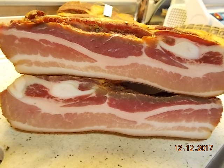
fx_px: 194
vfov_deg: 46.8
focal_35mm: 30
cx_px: 112
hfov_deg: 60.0
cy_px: 84
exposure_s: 1/8
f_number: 3.4
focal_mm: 5.3
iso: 200
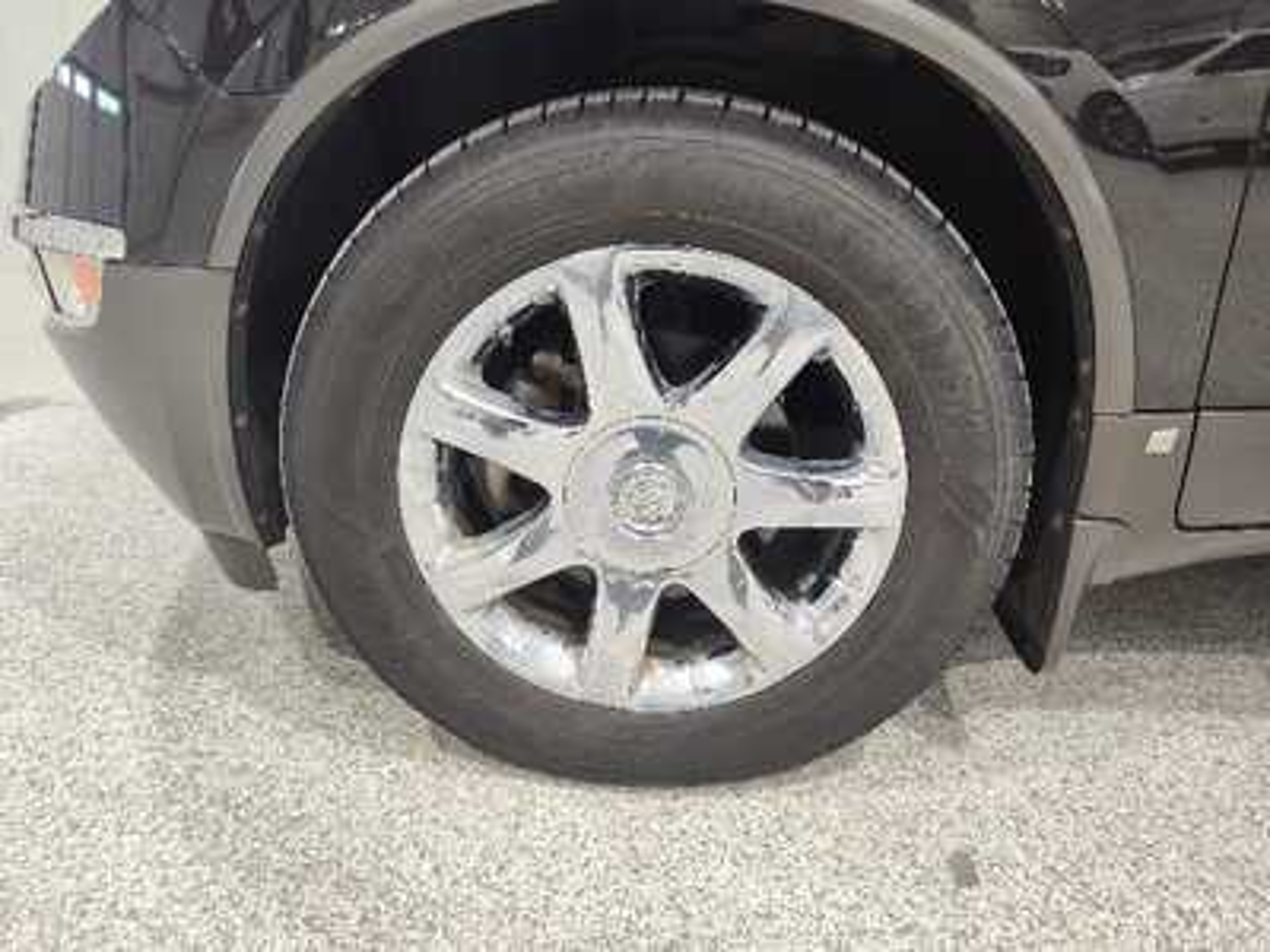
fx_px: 844
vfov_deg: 58.9
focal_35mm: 23
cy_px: 476
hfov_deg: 73.9
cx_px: 635
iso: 208
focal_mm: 5.56
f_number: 1.8
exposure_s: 1/120
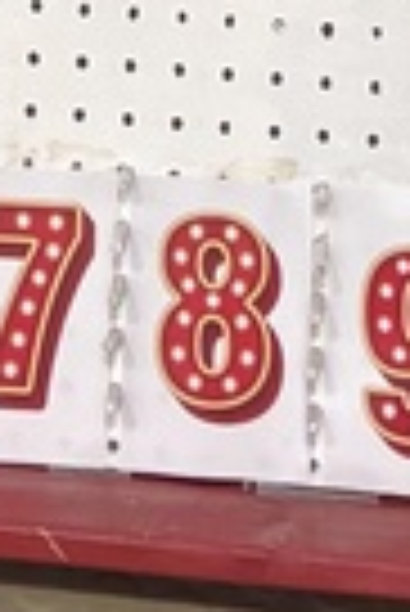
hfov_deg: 6.8
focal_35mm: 203
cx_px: 81
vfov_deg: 7.9
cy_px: -1539
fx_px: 3459
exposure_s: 1/60
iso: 160
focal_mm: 5.96
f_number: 1.6
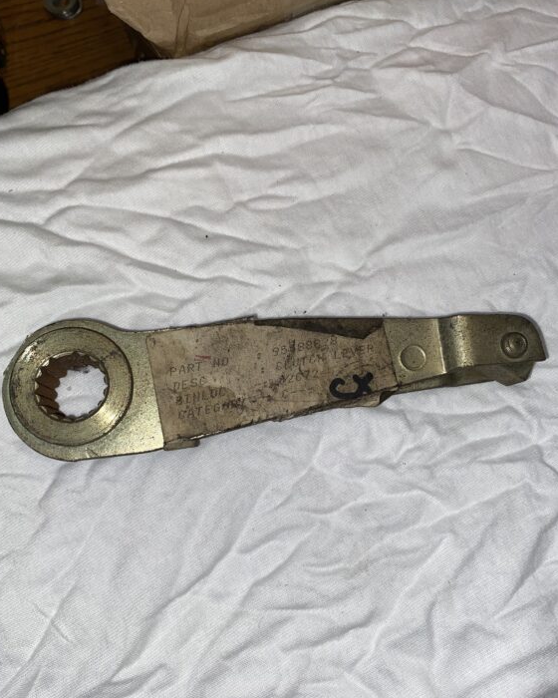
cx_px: 270
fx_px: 599
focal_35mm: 29
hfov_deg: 50.0
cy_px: 371
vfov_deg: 60.4
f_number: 1.8
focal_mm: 4.25
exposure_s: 1/485
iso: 32
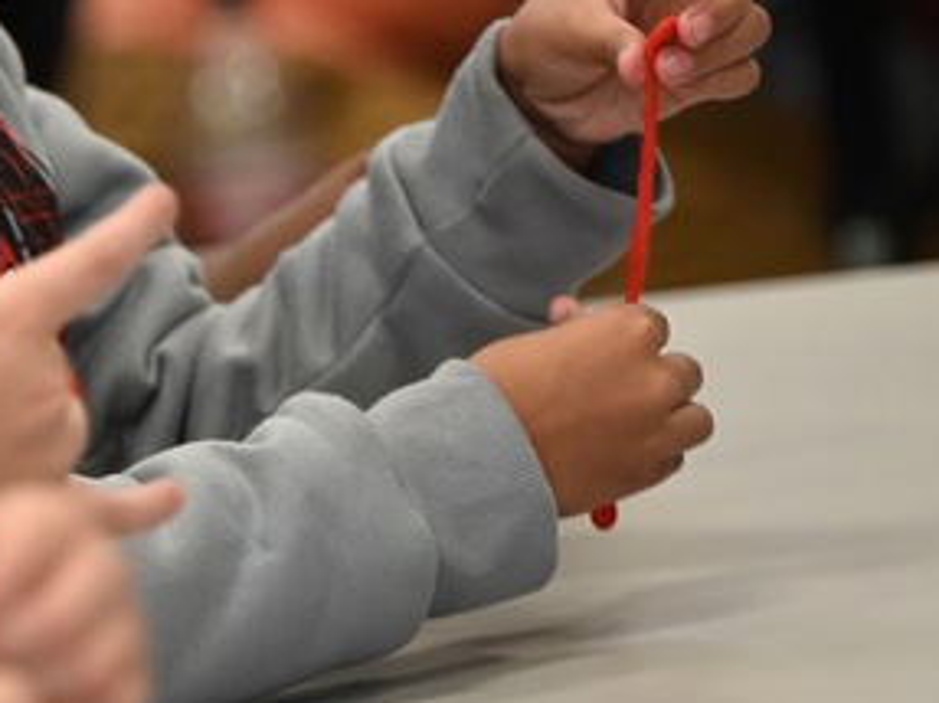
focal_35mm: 532
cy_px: 214
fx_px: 14425
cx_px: -350
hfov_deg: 3.7
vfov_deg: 2.8
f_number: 2.8
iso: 2000
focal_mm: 155
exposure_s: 1/250
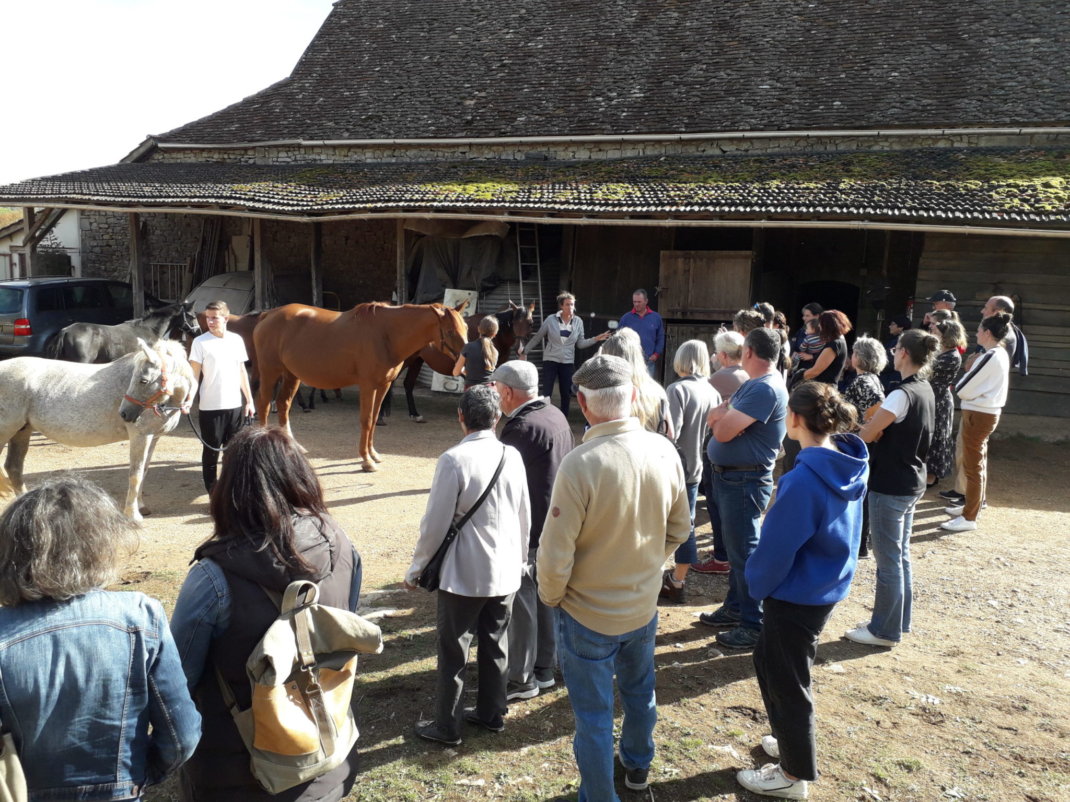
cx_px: 535
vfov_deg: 51.4
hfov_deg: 65.3
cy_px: 401
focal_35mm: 27
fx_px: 835
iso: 40
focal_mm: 3.6
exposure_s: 1/350
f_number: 1.9
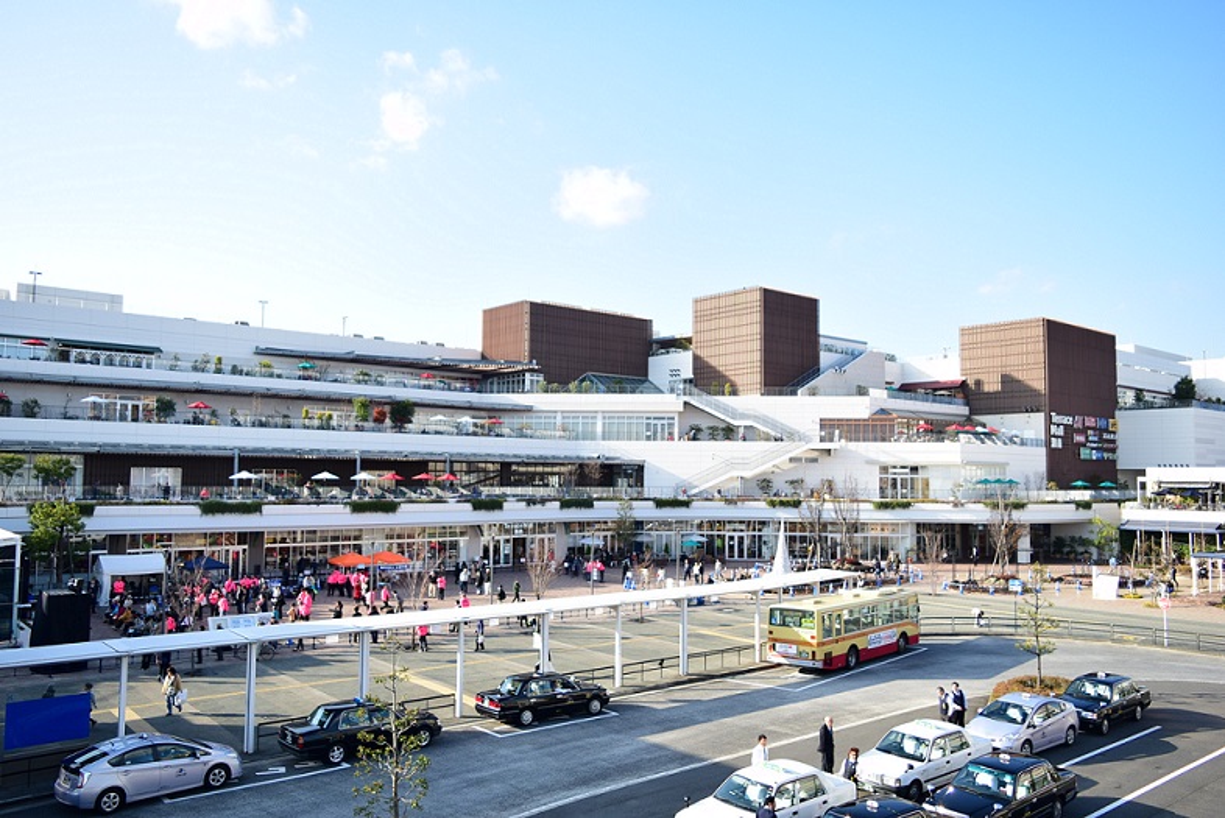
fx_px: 919
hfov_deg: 67.4
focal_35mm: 27
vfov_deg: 48.0
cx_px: 612
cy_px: 409
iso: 400
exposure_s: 1/1250
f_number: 4
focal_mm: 18
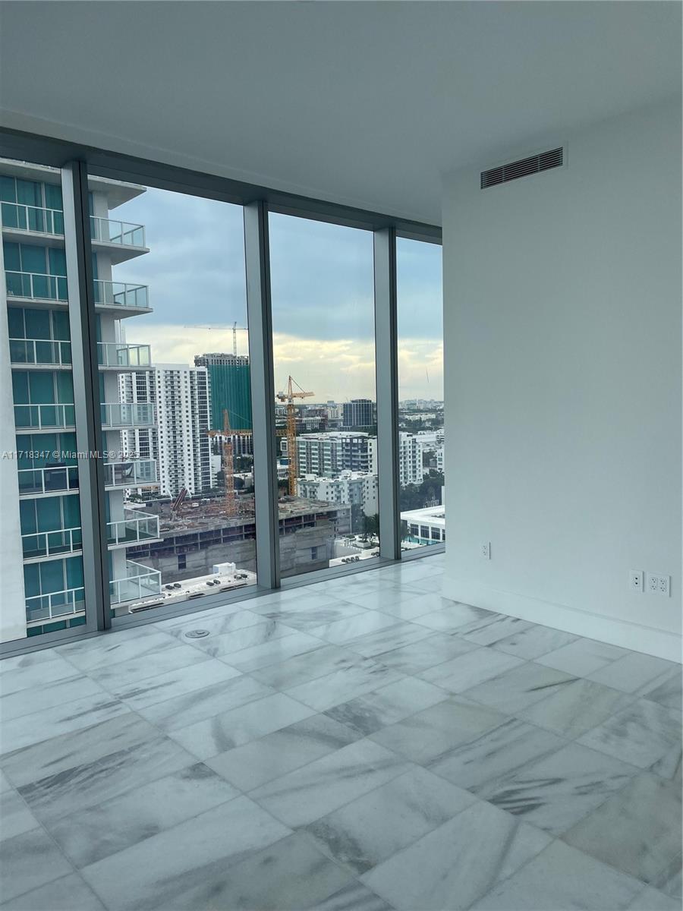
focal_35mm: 26
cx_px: 342
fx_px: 684
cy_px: 456
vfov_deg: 67.3
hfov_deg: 53.1
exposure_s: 1/523
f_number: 1.6
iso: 32
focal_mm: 4.2
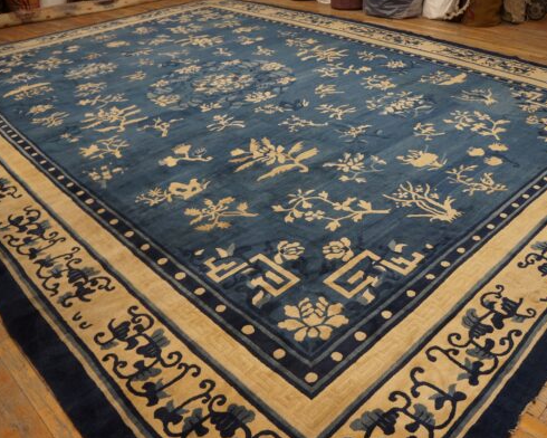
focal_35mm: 31
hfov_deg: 57.0
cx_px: 309
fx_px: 502
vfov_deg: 47.1
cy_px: 217
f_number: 4
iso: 640
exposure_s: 1/60
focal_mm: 18
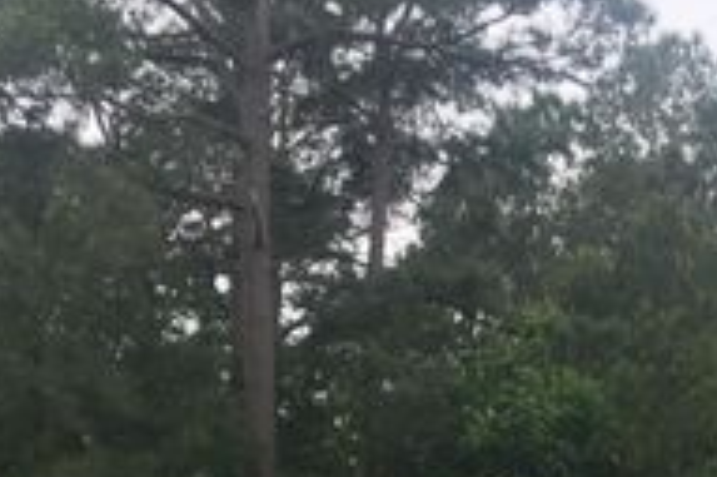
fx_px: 1572
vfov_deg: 16.0
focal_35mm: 79
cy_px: 689
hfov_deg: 25.1
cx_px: 612
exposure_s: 1/179
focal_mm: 4.15
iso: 25
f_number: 2.2
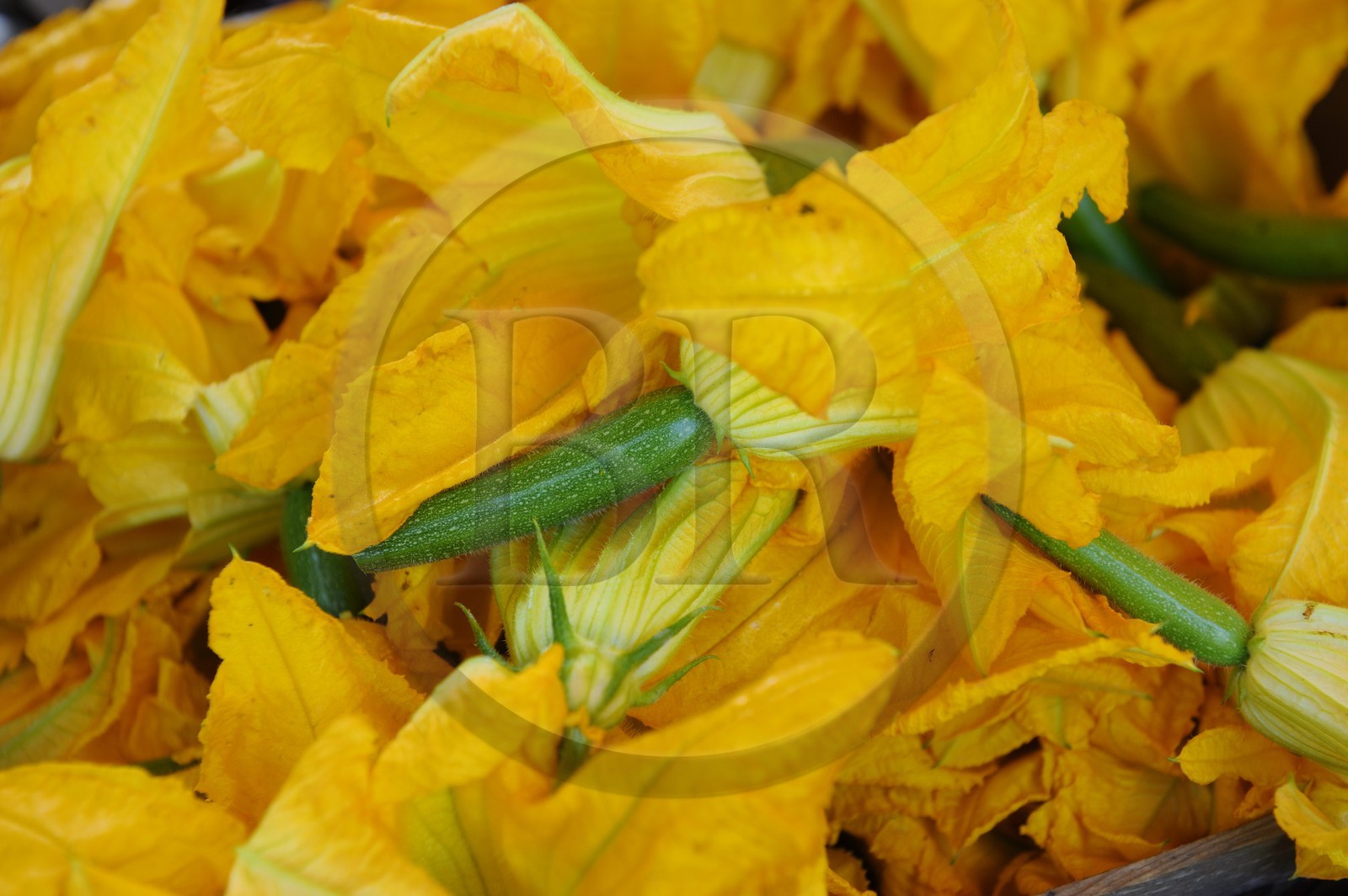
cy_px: 448
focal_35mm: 70
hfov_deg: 28.9
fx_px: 2619
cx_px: 674
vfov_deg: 19.4
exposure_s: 1/60
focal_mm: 70
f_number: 5
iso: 400
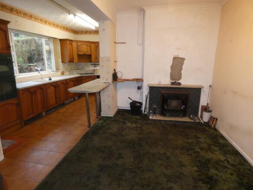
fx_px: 146
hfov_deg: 81.8
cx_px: 126
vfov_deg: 66.0
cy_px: 95
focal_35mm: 20
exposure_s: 1/125
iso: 800
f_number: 2.8
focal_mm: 3.6
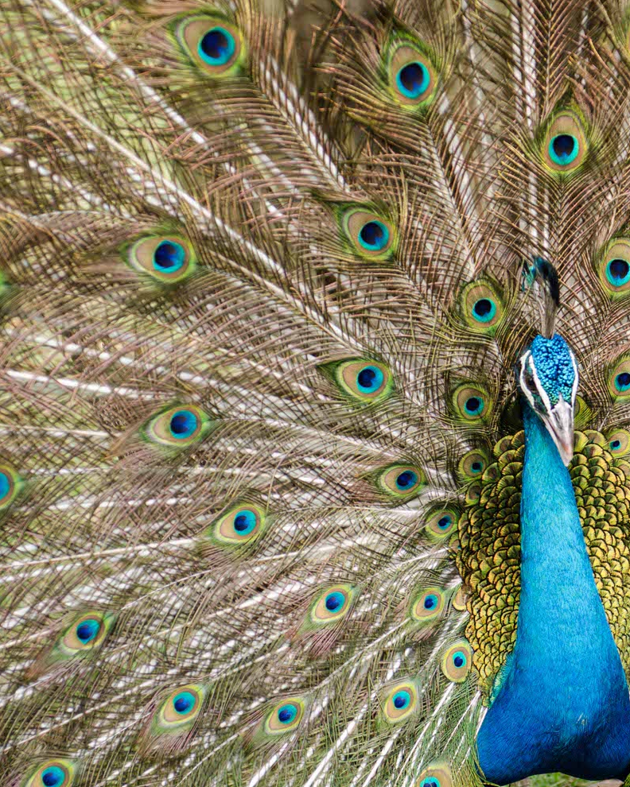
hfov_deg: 10.3
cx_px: 557
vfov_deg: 12.9
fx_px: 3473
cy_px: 394
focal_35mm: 149
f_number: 3.5
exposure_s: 1/250
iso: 100
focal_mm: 70
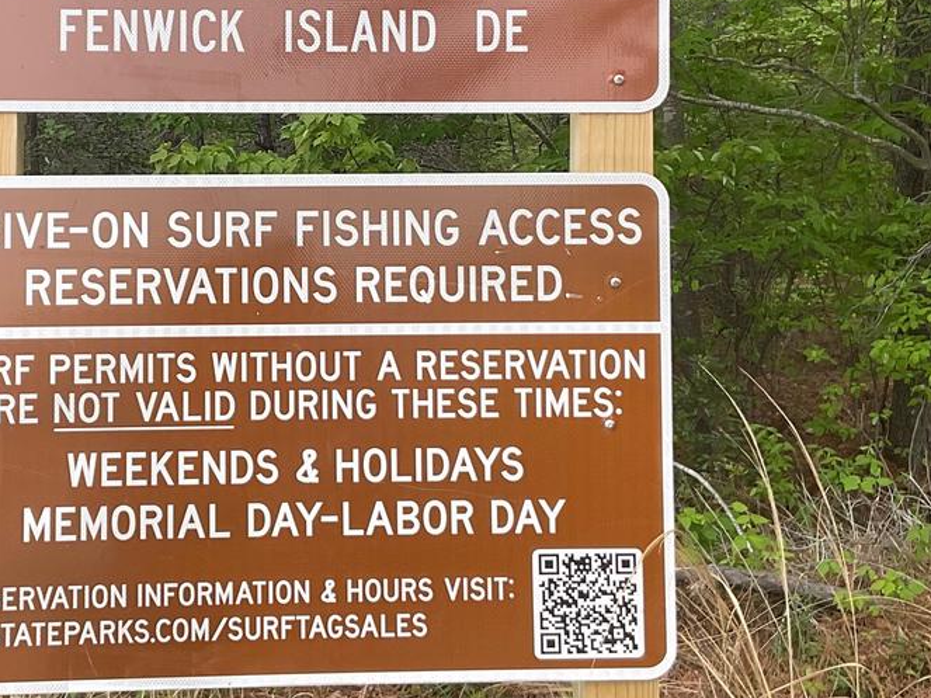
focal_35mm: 63
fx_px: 1694
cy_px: 176
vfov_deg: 23.1
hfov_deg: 30.4
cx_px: 286
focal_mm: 3
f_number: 1.8
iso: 16
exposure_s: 1/586
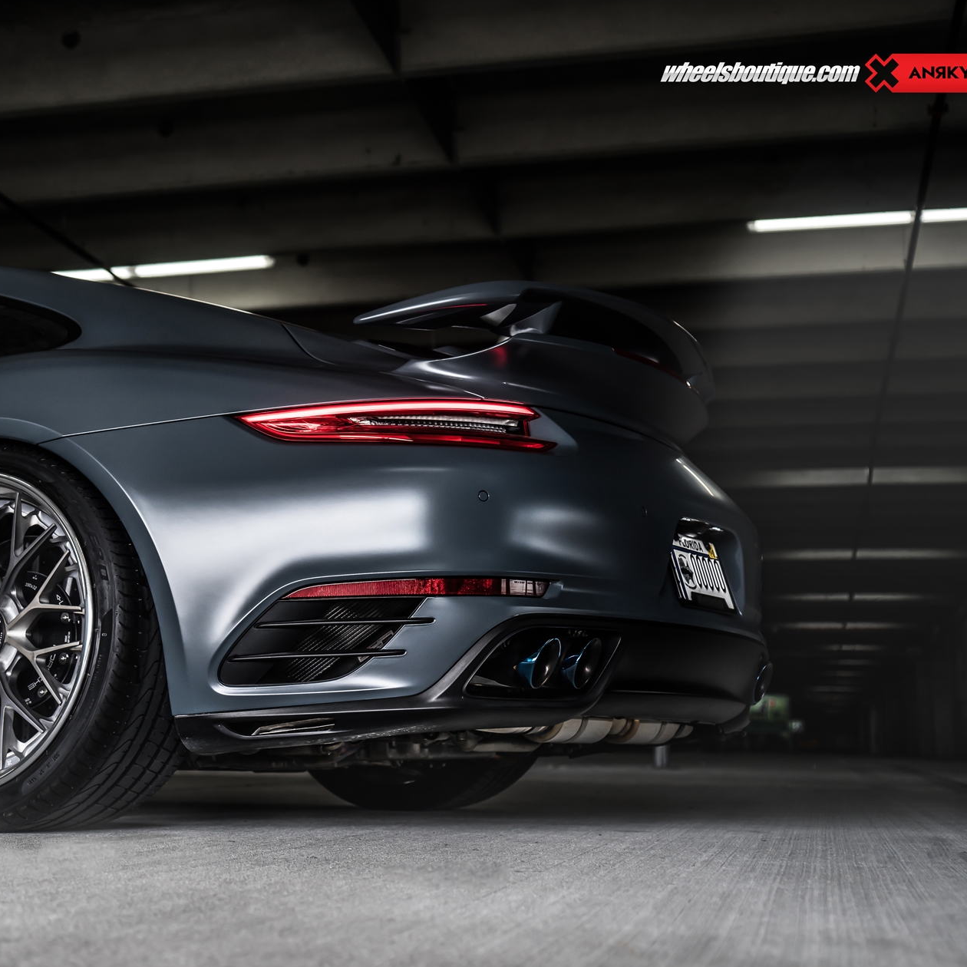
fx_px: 1801
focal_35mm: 57
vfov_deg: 30.0
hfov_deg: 29.6
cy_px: 487
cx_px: 261
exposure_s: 1/50
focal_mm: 44
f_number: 4
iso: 200
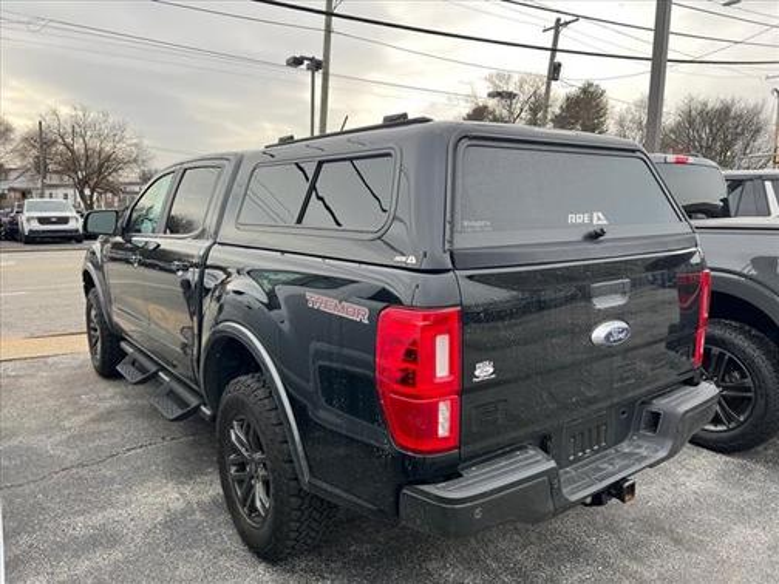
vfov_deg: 53.1
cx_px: 390
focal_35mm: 26
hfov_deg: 67.3
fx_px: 585
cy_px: 292
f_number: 1.5
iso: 50
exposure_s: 1/687
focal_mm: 5.7
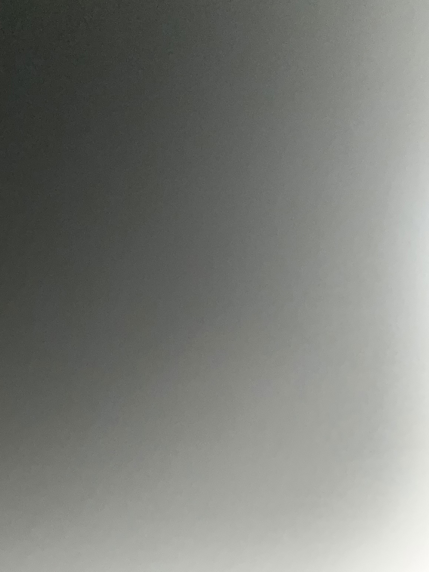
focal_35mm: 30
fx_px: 496
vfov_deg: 60.0
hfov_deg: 46.8
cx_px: 214
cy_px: 286
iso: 320
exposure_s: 1/38
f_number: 1.9
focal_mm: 2.69
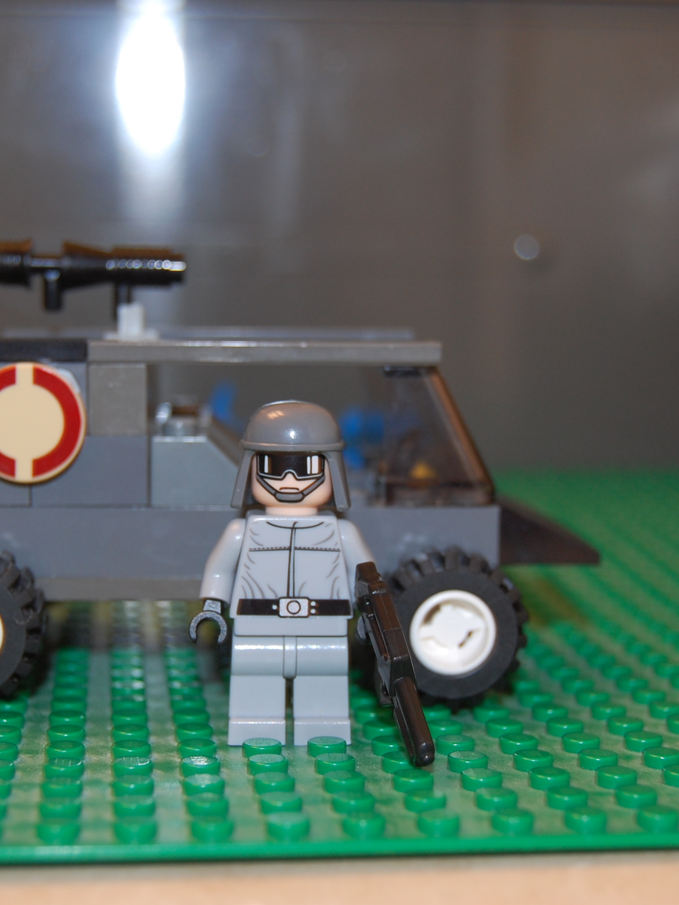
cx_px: 306
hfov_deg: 21.0
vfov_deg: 27.8
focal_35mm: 70
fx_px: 1831
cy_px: 455
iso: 320
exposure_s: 1/60
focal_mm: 32
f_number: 4.5
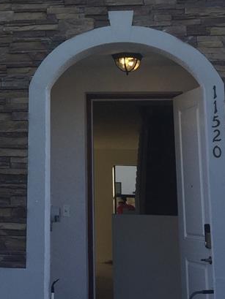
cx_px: -16
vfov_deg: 22.2
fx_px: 736
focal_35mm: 85
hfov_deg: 16.9
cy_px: 1
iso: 32
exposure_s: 1/659
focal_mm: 4.15
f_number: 2.2
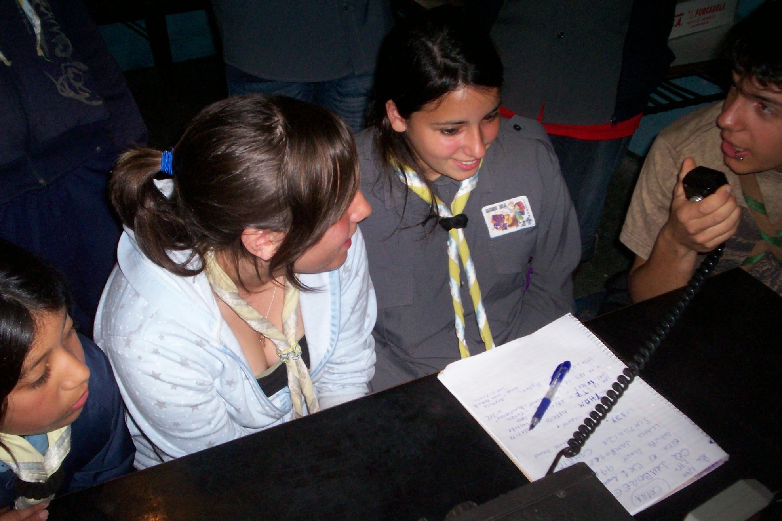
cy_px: 287
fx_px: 825
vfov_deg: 35.0
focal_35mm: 38
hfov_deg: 50.7
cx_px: 388
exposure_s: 1/64
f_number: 4.5
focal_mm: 5.9
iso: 140
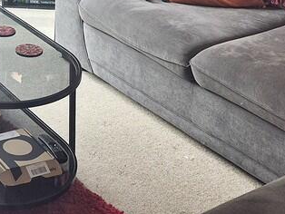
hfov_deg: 24.3
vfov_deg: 17.2
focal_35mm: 75
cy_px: -131
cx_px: -28
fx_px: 618
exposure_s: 1/100
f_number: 1.8
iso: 50
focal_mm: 5.4
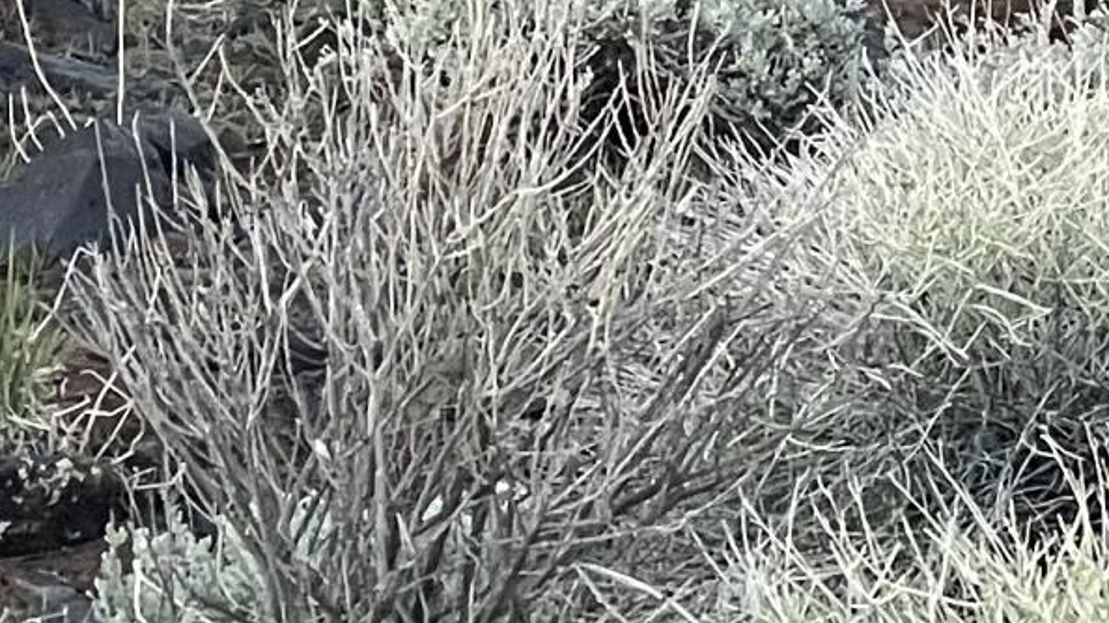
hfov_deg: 7.5
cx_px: 422
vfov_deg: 4.2
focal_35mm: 286
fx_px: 8409
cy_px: -660
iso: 50
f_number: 2
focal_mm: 6
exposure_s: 1/99
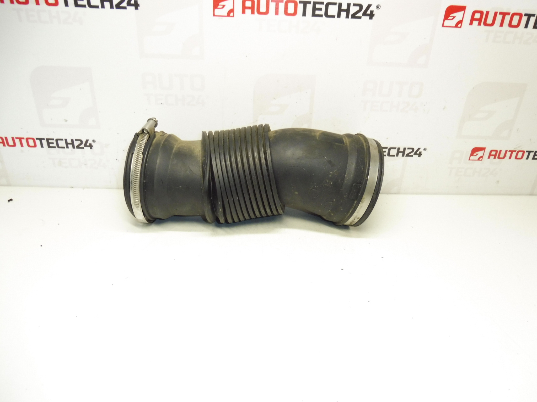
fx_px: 372
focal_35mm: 24
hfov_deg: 71.6
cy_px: 201
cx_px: 268
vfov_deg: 56.8
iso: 200
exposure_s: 1/60
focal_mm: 4.3
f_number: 3.5
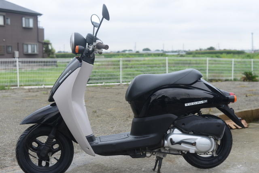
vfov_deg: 27.0
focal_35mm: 50
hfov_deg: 39.6
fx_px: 360
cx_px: 130
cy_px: 86
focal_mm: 50
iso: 100
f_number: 5.6
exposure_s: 1/160
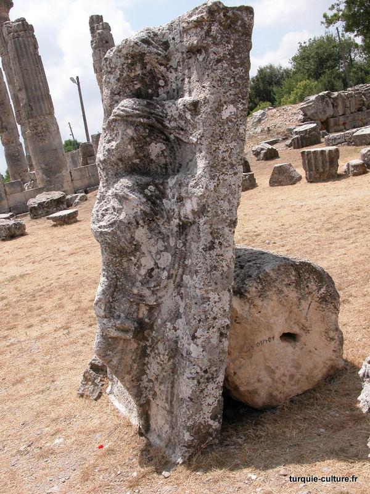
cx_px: 185
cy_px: 247
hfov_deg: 34.3
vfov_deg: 44.8
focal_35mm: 42
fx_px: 599
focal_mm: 10.7
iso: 100
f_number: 4.6
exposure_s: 1/683
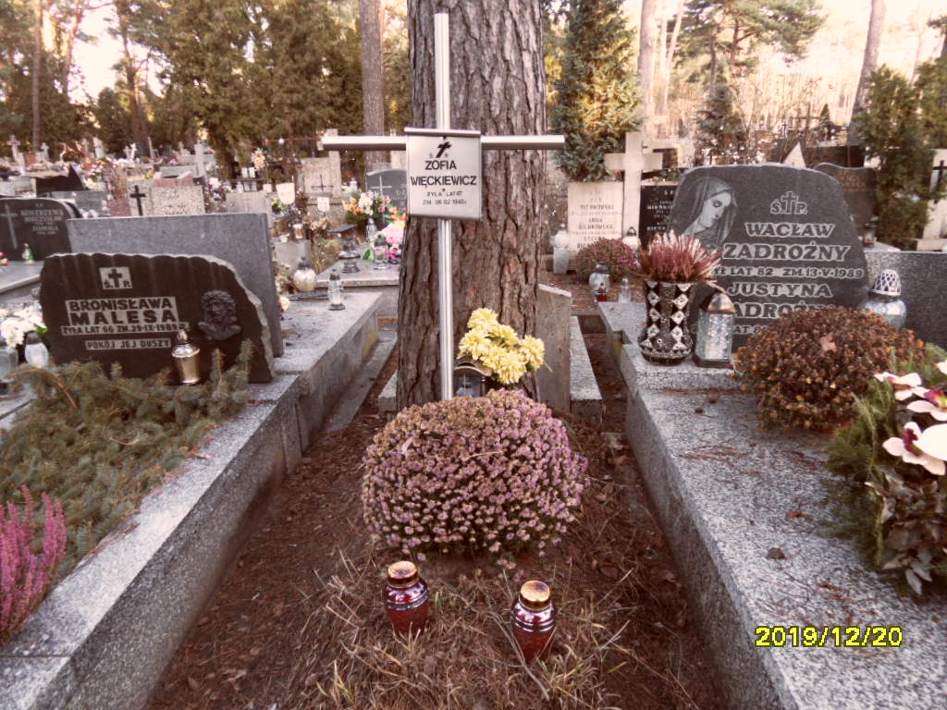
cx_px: 474
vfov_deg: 56.8
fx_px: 657
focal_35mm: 24
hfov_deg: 71.6
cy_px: 355
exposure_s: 1/30
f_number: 3.2
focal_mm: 3.9
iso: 100
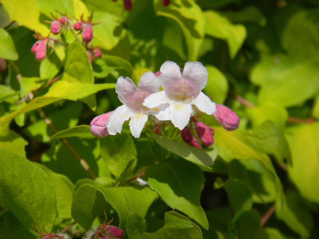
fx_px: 571
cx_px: 160
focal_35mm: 62
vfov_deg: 23.7
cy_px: 120
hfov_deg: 31.2
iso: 80
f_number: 4.5
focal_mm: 15.1
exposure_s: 1/414
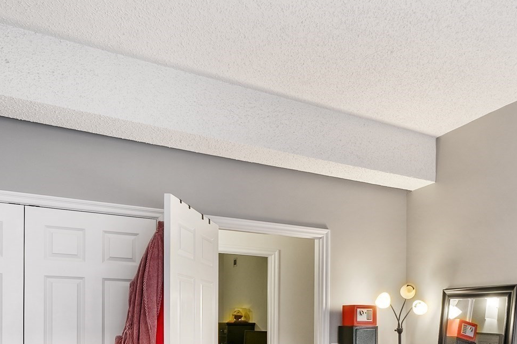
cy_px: 321
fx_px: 488
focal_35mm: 34
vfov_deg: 36.0
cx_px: 358
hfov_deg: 54.3
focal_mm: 16
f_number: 8
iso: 320
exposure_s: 1.3
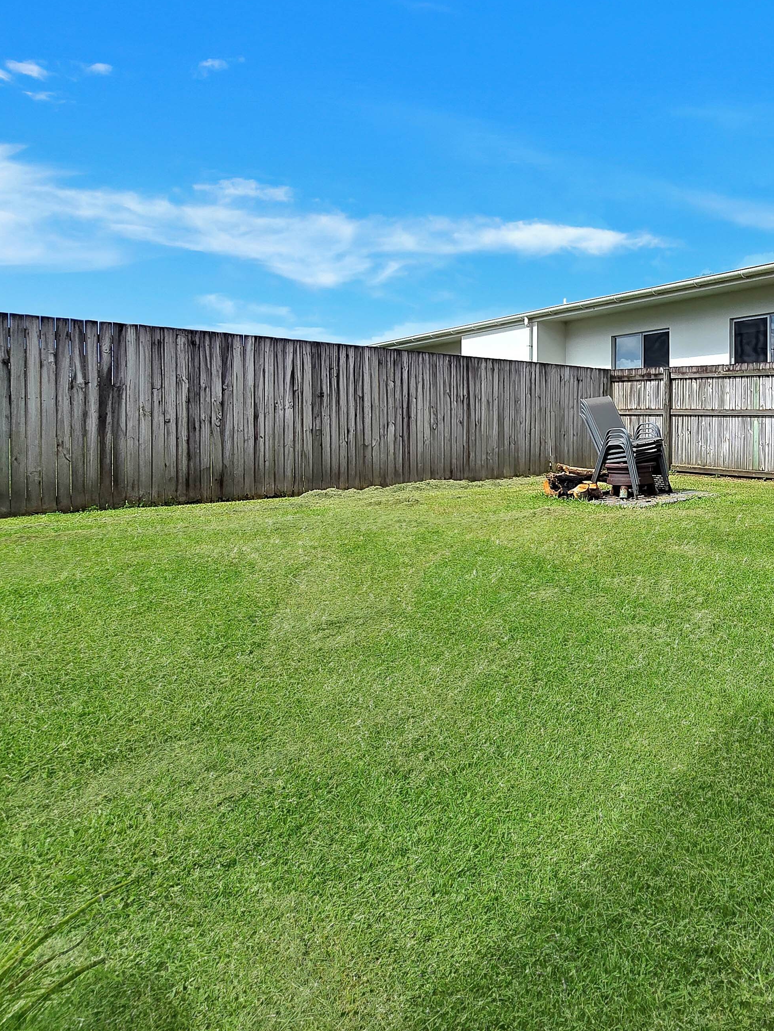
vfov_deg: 81.5
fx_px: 596
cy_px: 463
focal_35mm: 20
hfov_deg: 59.4
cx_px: 647
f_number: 2.2
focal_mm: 2.2
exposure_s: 1/2921
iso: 50
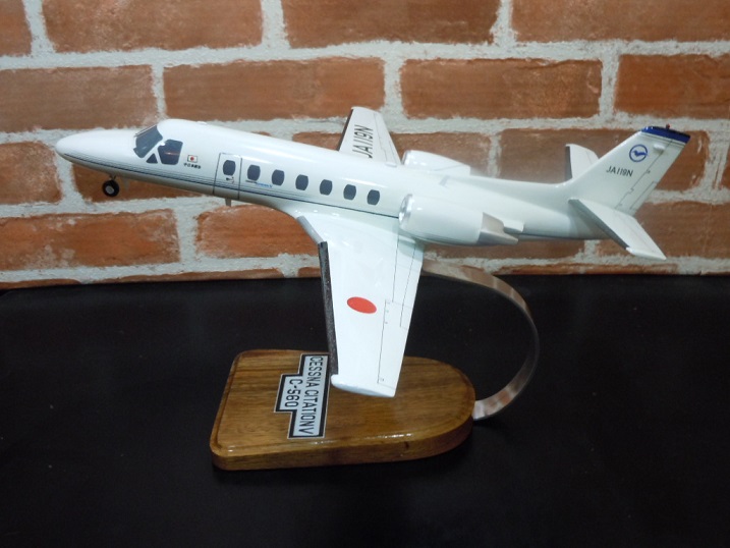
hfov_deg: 47.9
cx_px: 365
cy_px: 274
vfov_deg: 36.8
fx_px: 823
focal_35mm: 39
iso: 400
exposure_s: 1/25
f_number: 4.3
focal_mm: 6.9
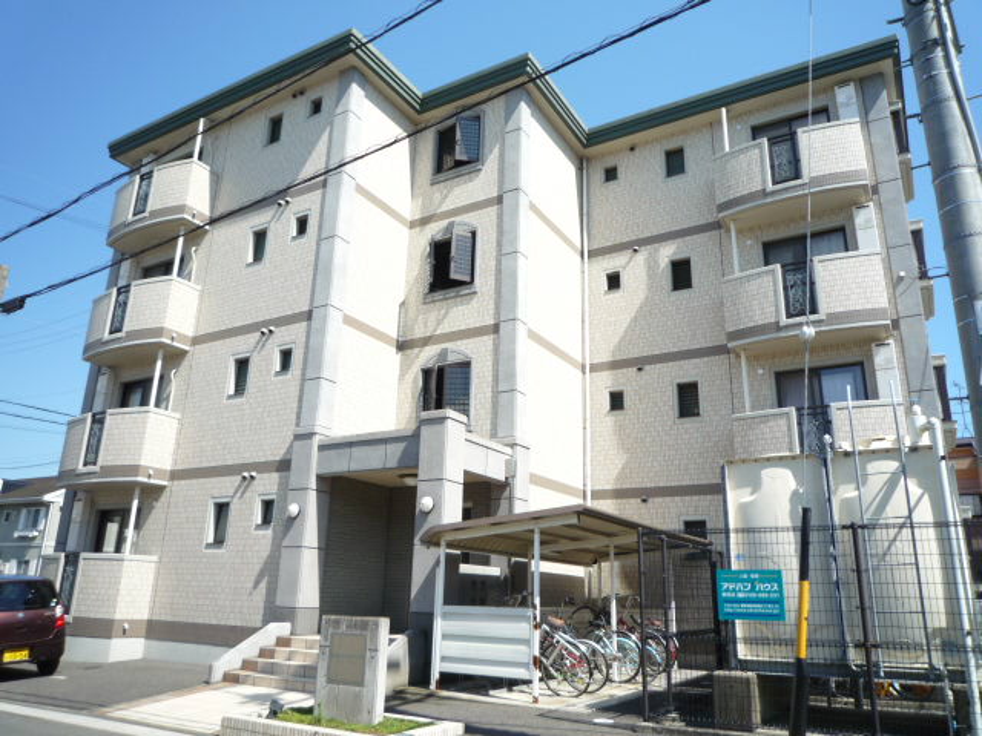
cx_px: 491
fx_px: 709
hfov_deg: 69.4
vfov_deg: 54.9
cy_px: 368
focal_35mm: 25
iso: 100
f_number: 3.5
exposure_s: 1/500
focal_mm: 4.4
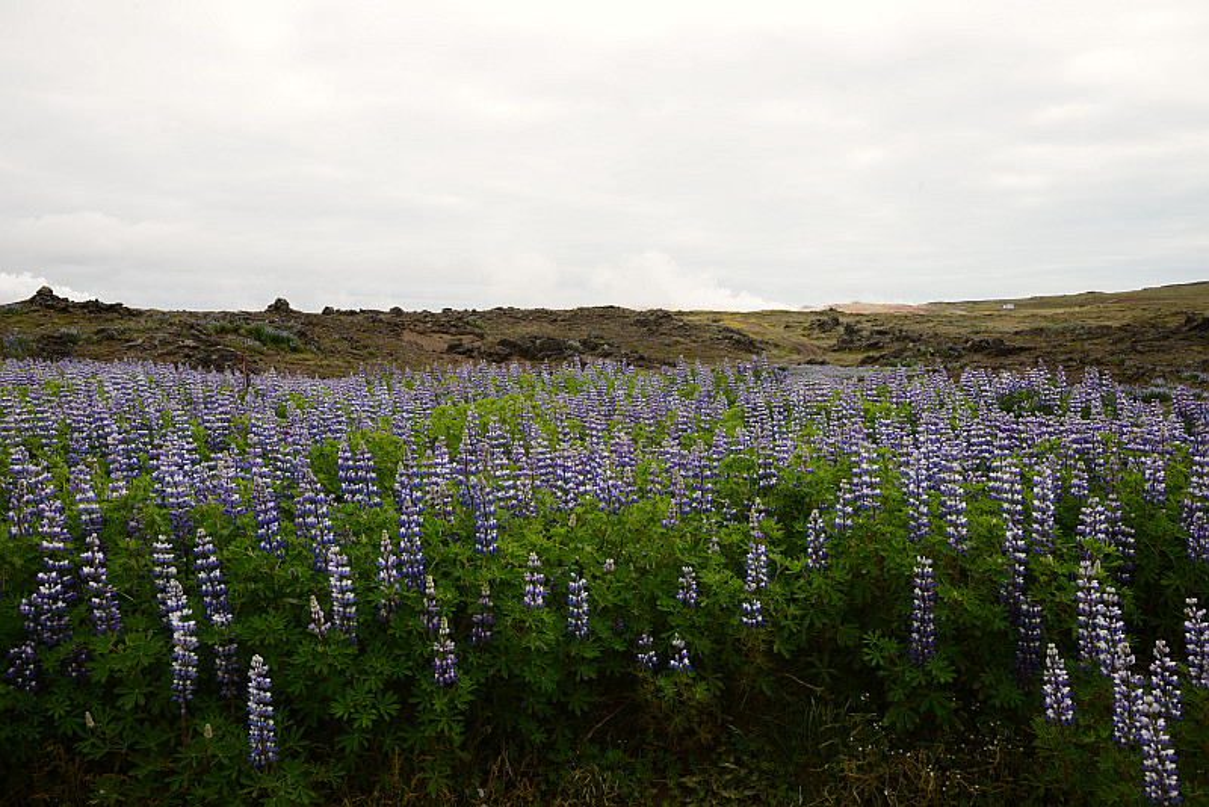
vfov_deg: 41.1
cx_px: 604
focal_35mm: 32
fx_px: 1075
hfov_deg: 58.7
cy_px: 404
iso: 100
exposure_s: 1/90
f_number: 11
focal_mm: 32
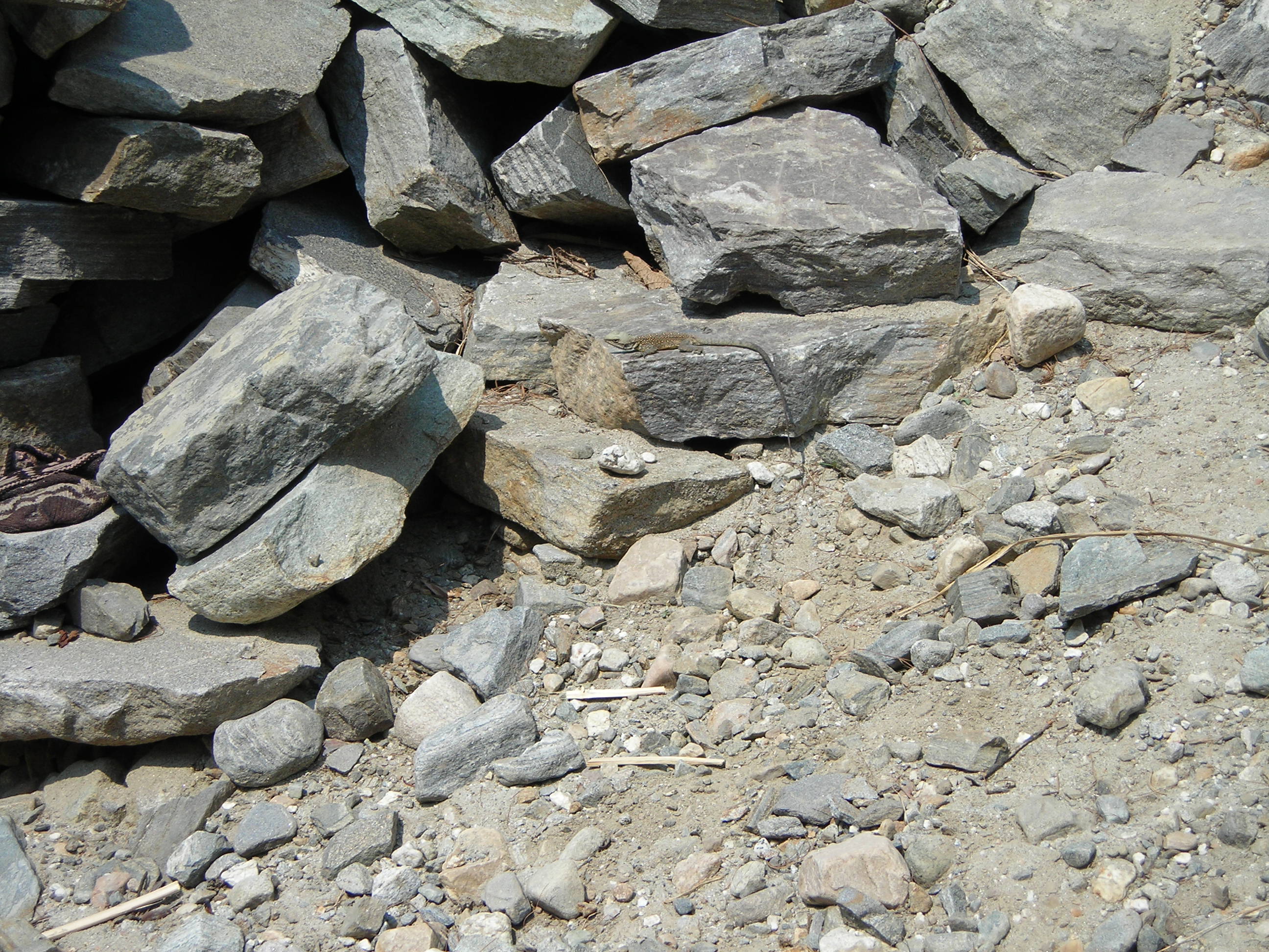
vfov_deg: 16.4
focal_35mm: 90
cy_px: 476
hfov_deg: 21.8
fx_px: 3299
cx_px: 634
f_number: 4.6
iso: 50
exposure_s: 1/326
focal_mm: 14.8
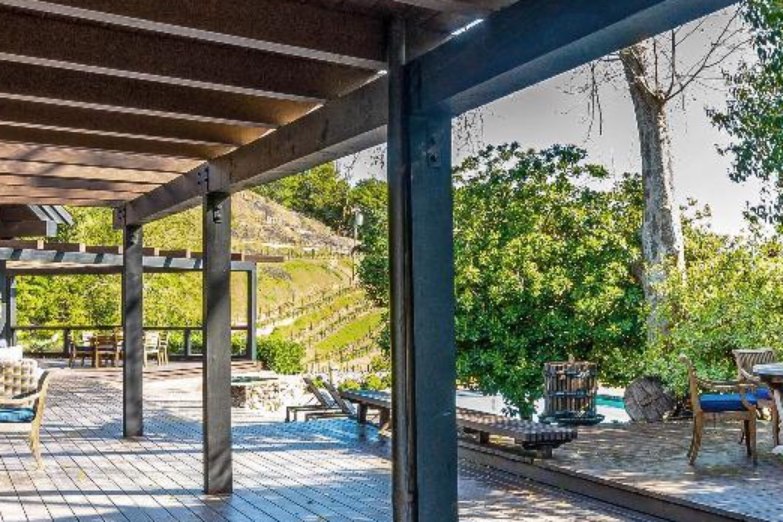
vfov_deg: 29.2
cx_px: 627
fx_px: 1000
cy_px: 302
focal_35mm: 46
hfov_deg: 40.9
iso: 320
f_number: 11
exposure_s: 1/25
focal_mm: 16
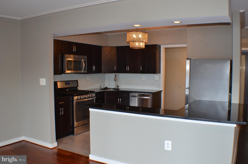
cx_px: 124
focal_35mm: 42
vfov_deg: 31.7
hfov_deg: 46.5
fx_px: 289
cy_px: 82
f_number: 4.5
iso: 800
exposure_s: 1/60
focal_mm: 28
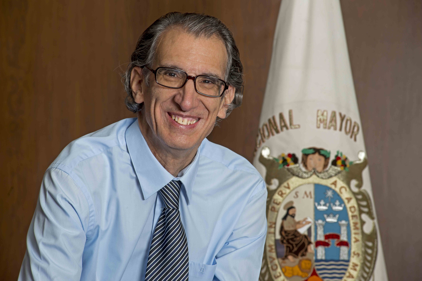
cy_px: 140
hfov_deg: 11.1
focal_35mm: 185
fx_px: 2169
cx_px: 211
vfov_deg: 7.4
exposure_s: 1/80
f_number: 13
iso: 100
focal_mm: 185
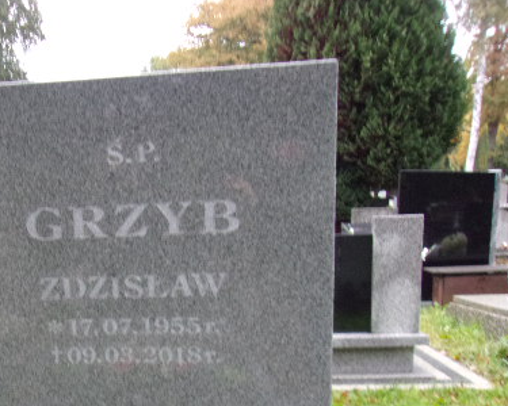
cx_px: 104
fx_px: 677
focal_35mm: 45
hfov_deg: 39.6
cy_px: 321
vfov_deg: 32.6
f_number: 3
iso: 310
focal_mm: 4.9
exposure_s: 1/34
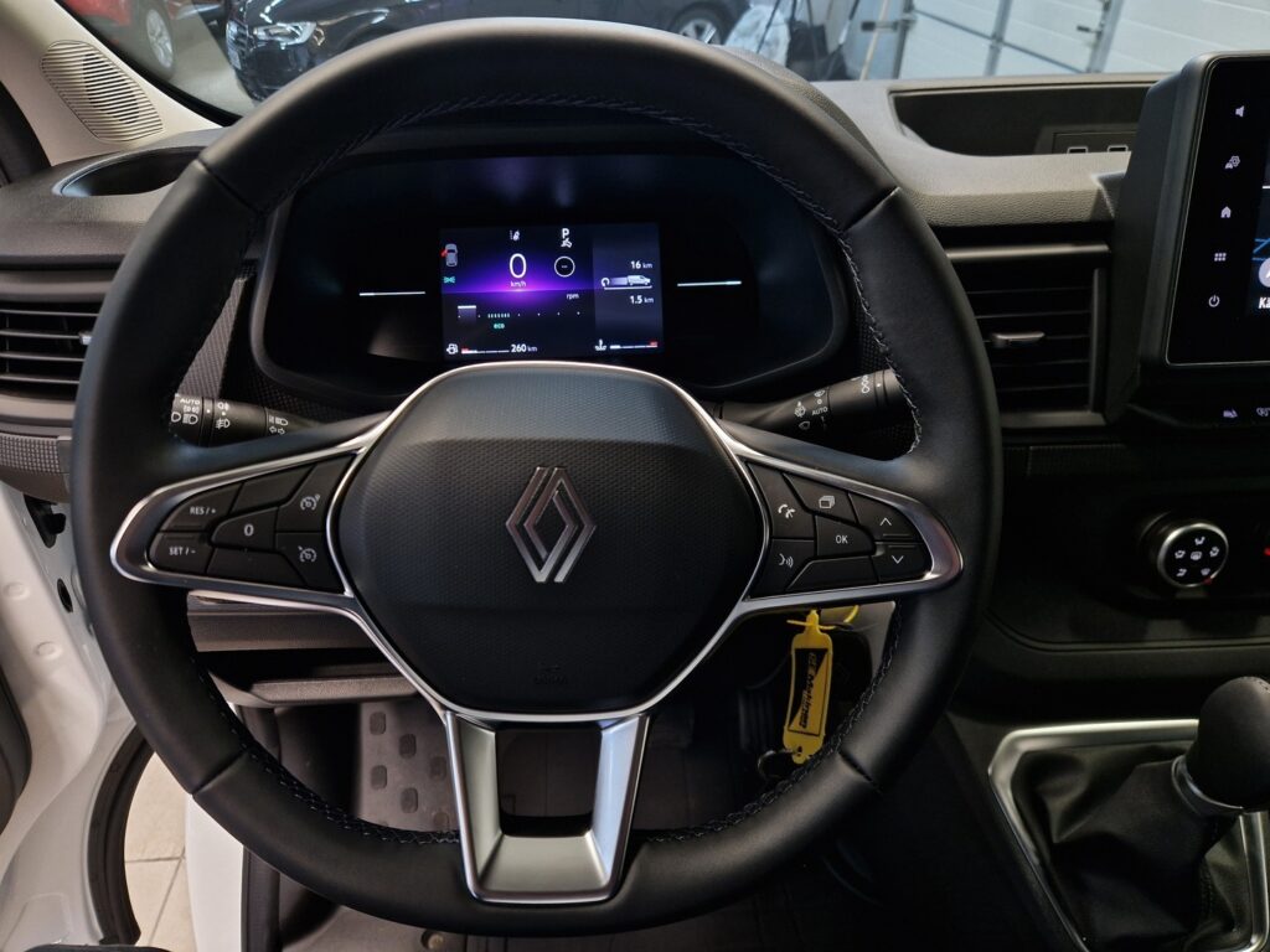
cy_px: 476
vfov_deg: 58.9
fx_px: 844
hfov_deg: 73.9
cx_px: 635
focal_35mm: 23
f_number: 1.8
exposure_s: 1/50
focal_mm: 5.4
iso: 125
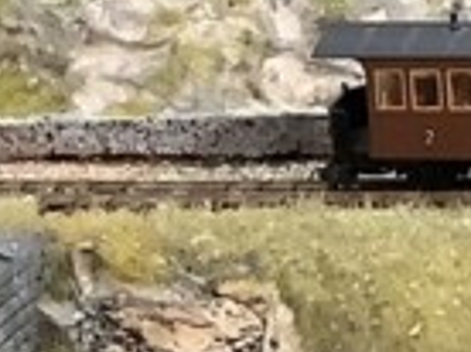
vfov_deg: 6.4
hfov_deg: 8.2
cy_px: 369
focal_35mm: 232
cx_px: 928
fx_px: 3151
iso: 320
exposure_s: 1/50
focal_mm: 3.3
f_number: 2.4
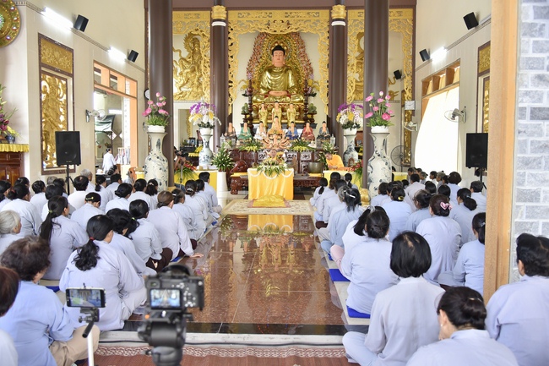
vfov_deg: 42.3
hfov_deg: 60.3
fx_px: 473
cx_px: 274
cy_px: 183
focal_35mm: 31
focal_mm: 31
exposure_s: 1/60
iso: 800
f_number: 4.5
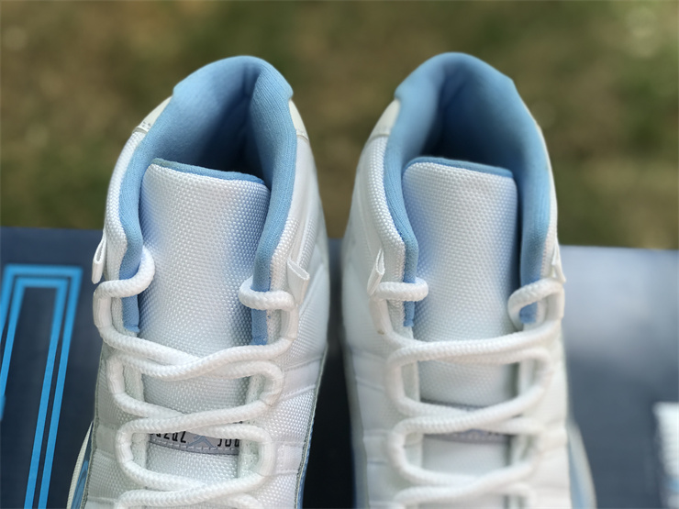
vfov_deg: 25.7
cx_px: 340
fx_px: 1118
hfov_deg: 33.8
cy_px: 254
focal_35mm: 57
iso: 20
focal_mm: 6.6
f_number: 2.8
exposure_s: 1/168
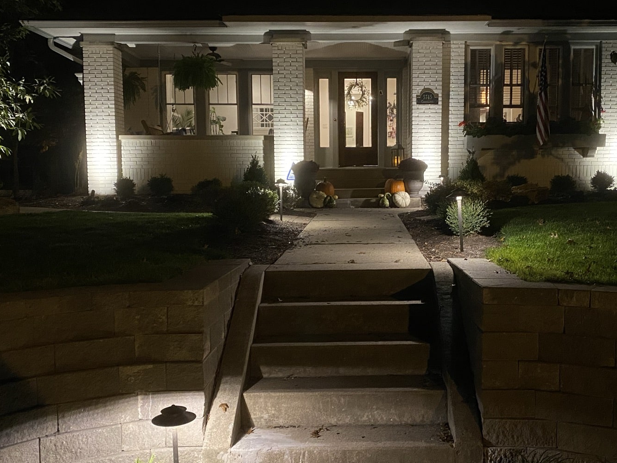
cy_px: 242
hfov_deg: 46.5
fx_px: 713
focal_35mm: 40
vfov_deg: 35.9
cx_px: 374
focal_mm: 4.25
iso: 800
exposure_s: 1/30
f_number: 1.8
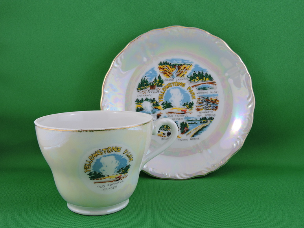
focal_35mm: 40
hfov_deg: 46.8
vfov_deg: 36.0
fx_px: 351
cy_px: 114
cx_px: 152
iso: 100
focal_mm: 7.2
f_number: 3.8
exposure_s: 1/50
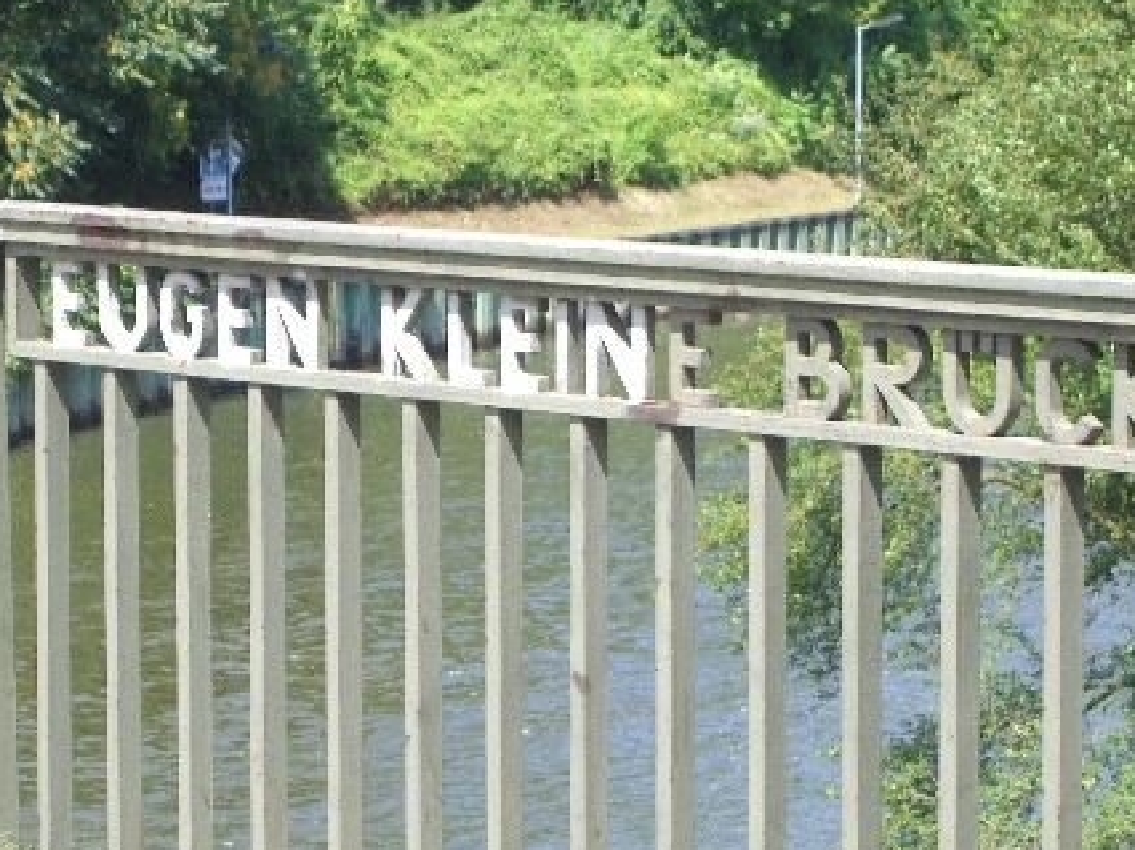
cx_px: 622
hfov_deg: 12.7
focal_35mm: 156
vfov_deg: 9.5
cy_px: 422
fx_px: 5112
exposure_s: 1/125
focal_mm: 23.7
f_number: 5.1
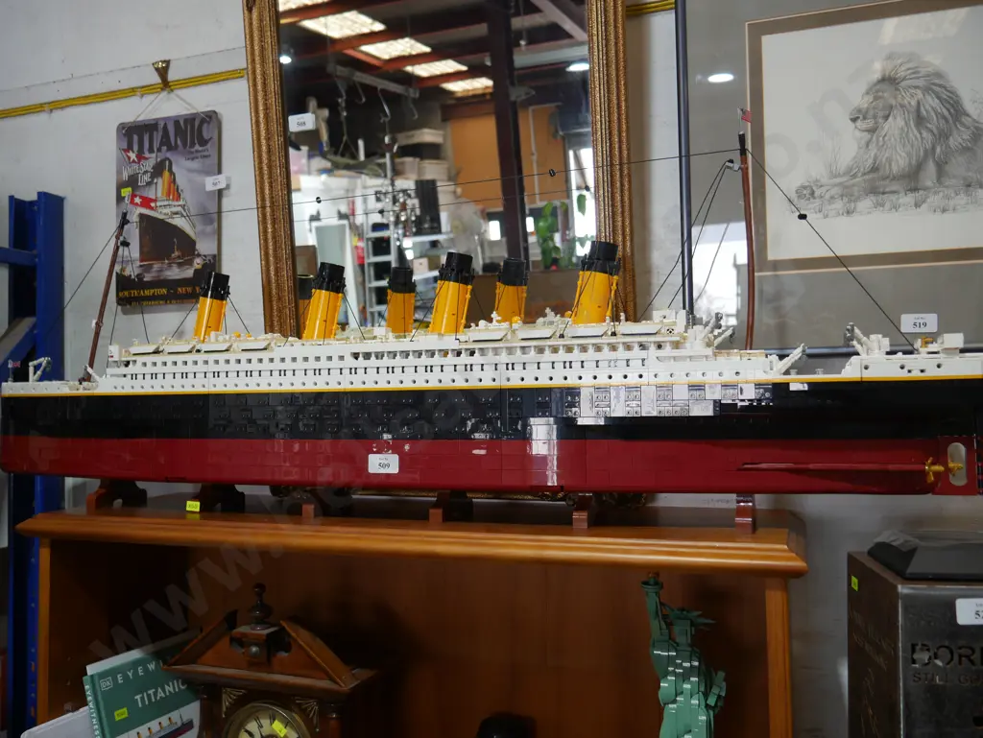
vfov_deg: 49.8
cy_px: 369
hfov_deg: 63.4
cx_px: 492
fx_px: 795
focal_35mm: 28
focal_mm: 14
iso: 200
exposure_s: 1/60
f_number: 3.5
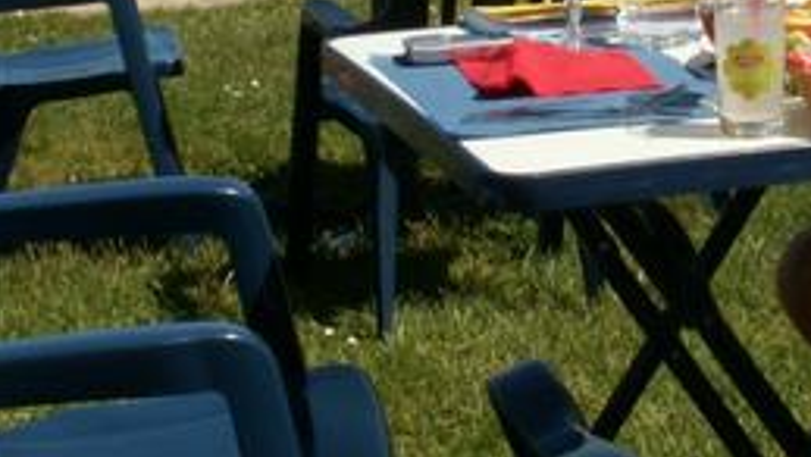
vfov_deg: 9.9
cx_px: 589
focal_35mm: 121
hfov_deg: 17.6
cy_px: -41
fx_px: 2603
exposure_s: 1/200
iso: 50
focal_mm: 7.49
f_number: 8
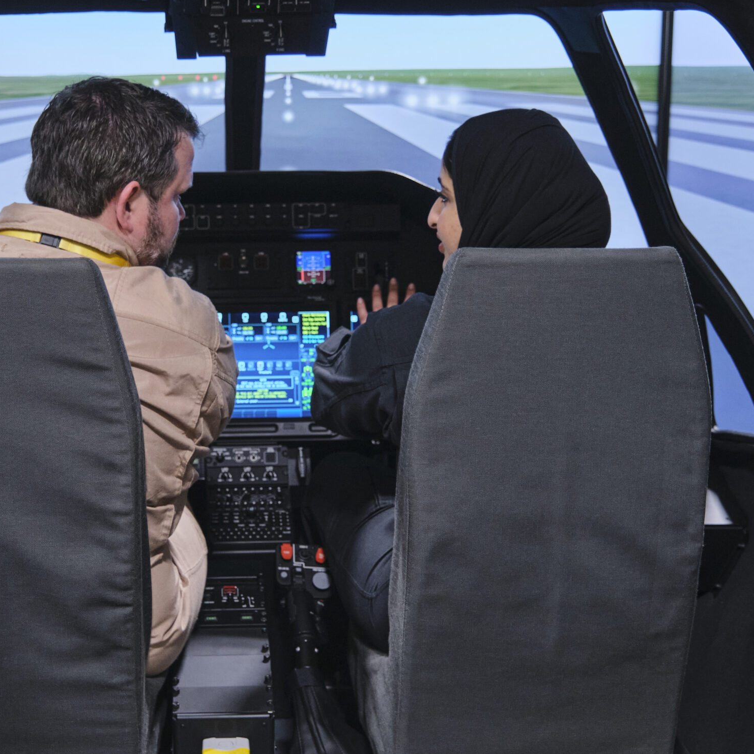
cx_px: 258
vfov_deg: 25.0
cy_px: 381
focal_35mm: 69
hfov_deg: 24.9
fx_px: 1700
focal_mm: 31.1
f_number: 2.8
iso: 1600
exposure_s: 1/125
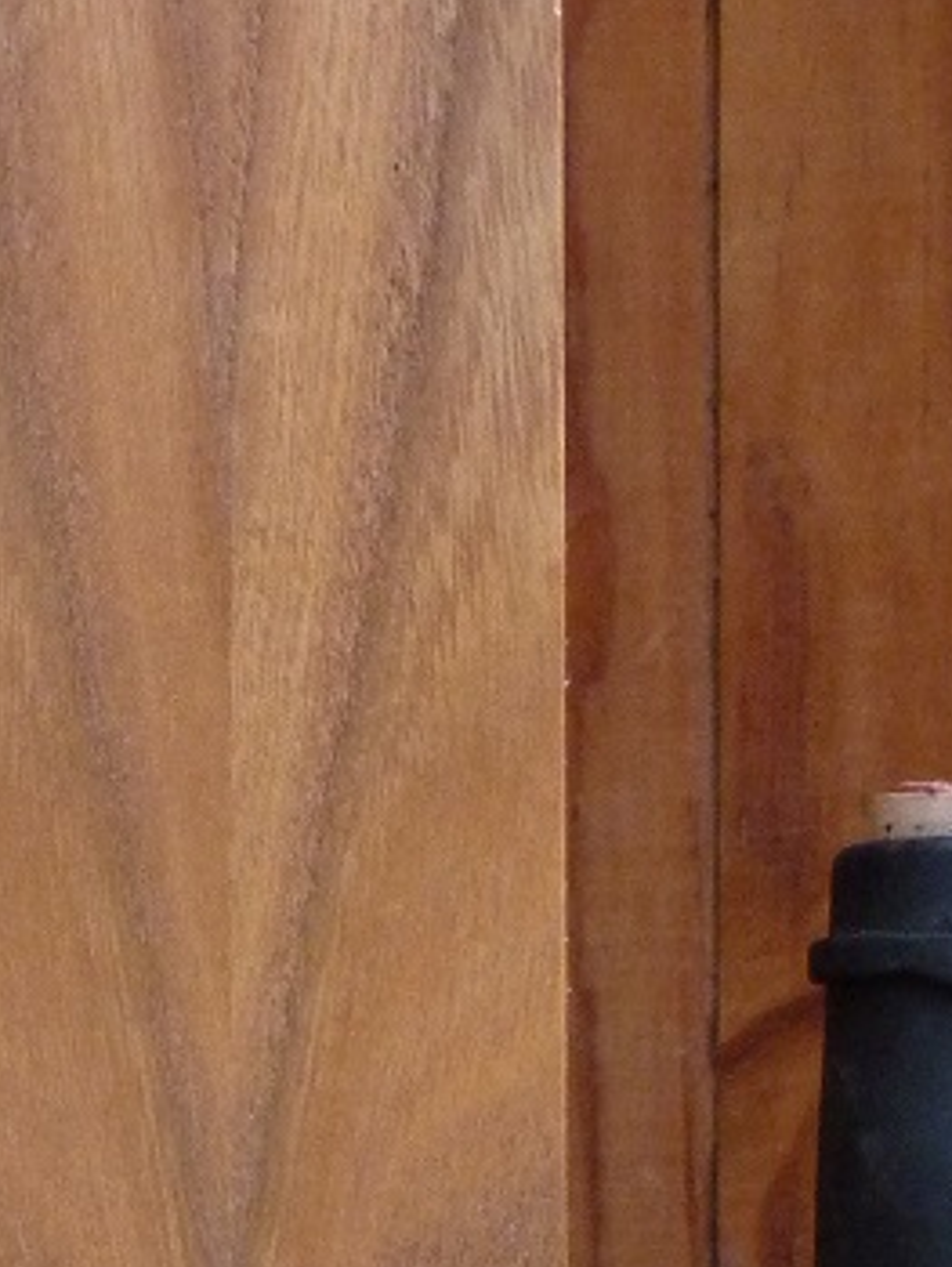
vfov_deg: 4.2
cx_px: 253
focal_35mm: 473
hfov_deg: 3.1
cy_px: 2165
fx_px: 17323
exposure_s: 1/40
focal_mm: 24.5
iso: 400
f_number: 3.6
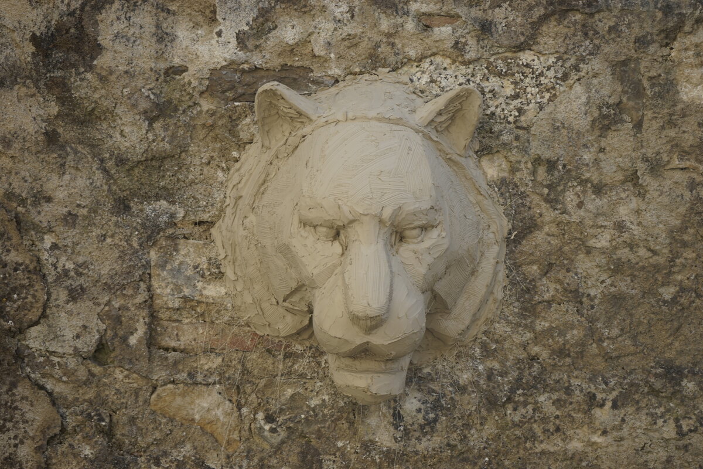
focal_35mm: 70
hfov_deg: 28.8
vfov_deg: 19.5
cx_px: 352
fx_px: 1367
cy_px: 234
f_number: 6.3
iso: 100
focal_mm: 70
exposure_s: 1/160
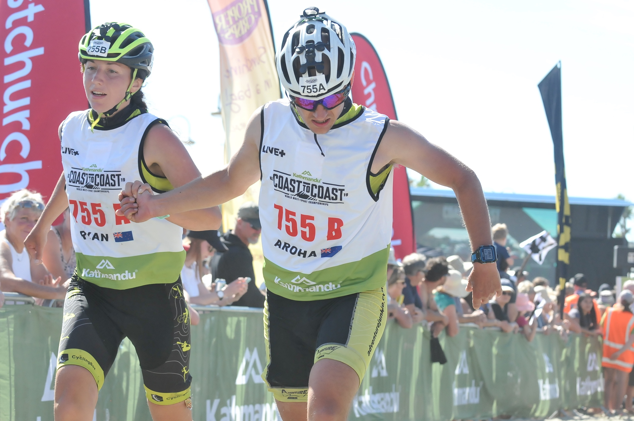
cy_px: 210
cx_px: 317
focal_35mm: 117
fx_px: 2058
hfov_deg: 17.5
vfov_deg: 11.7
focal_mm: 78
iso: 800
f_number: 5.6
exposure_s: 1/1000
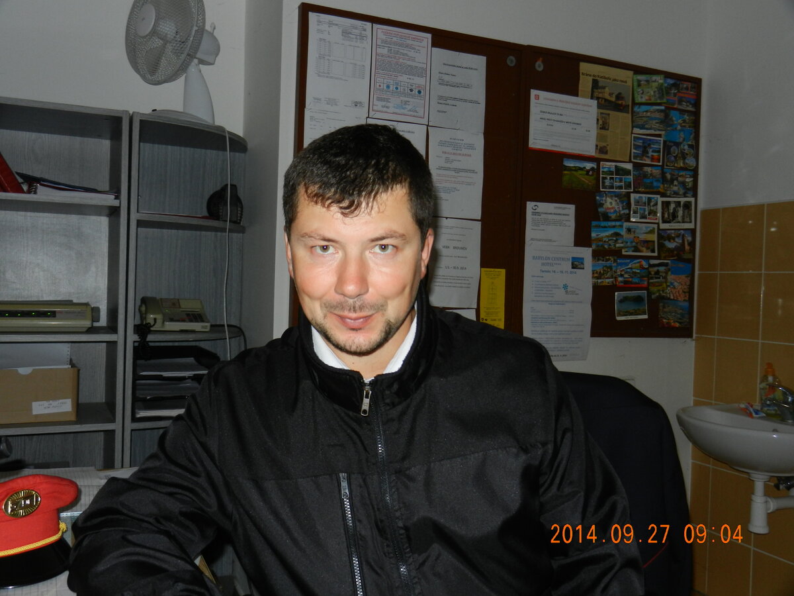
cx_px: 397
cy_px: 298
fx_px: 757
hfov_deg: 55.4
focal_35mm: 33
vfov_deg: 42.9
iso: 200
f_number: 3.8
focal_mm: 5.9
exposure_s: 1/30
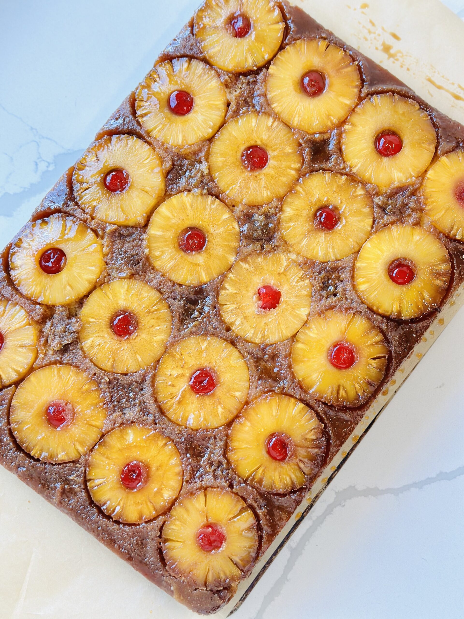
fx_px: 858
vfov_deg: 39.7
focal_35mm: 48
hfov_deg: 30.3
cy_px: 310
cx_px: 232
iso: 125
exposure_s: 1/120
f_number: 1.78
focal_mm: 6.86
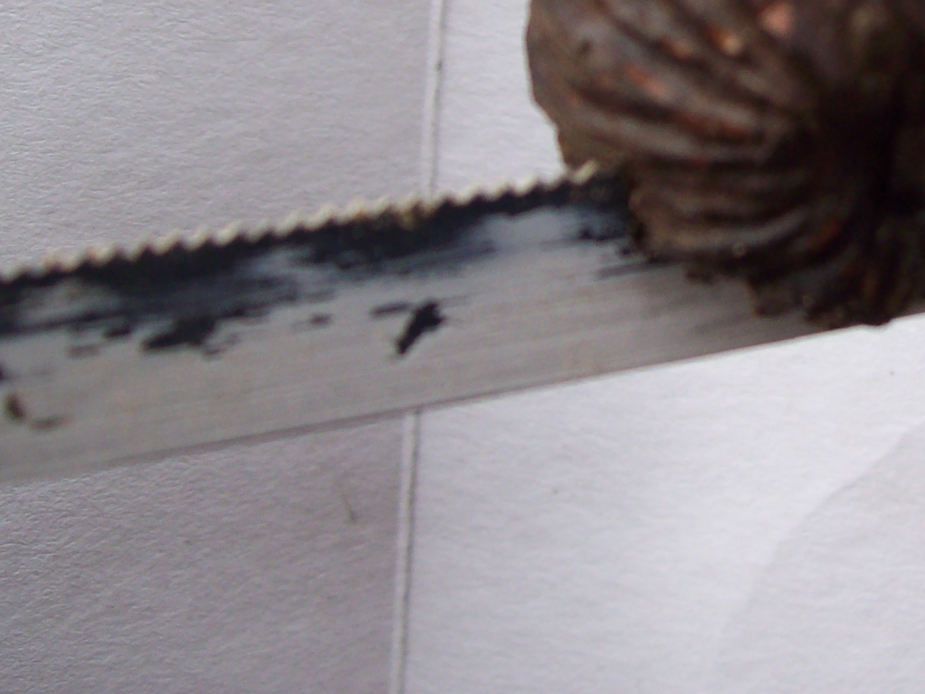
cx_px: 818
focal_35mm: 73
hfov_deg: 25.9
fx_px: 1951
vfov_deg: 19.7
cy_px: 35
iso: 80
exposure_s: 1/64.9
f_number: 2.7
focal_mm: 6
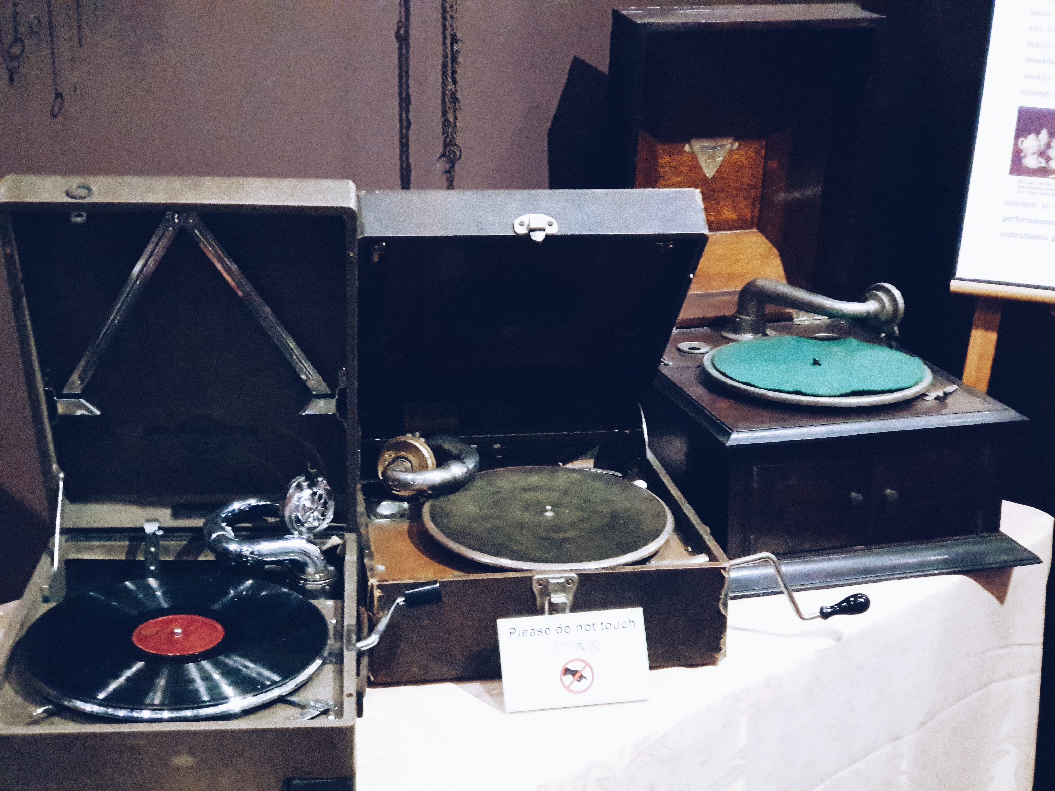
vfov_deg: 28.0
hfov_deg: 36.8
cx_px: 528
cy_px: 396
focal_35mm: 52
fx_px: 1585
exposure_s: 1/33
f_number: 2.4
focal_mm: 6
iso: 1250
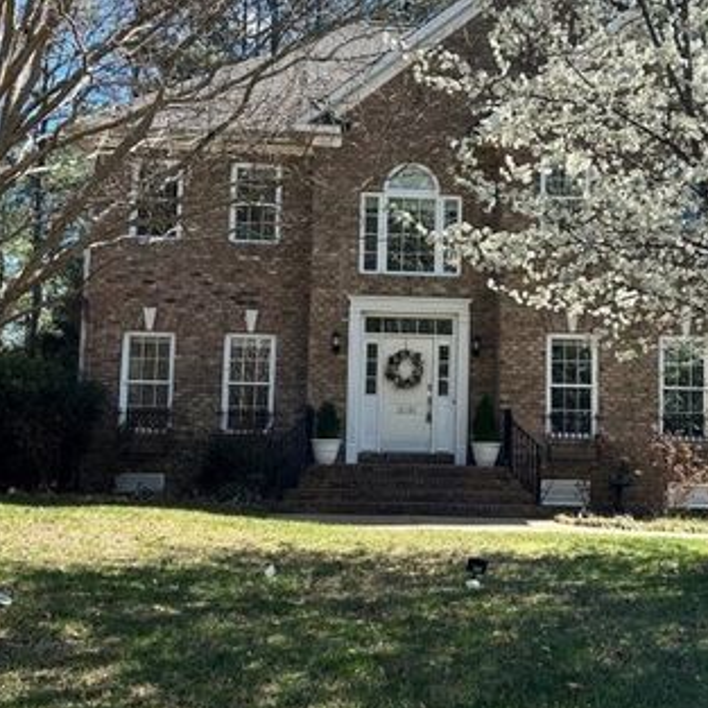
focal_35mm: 49
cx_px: 450
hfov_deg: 34.5
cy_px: 316
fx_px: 1134
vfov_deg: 34.6
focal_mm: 5.7
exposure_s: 1/1553
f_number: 1.5
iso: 50
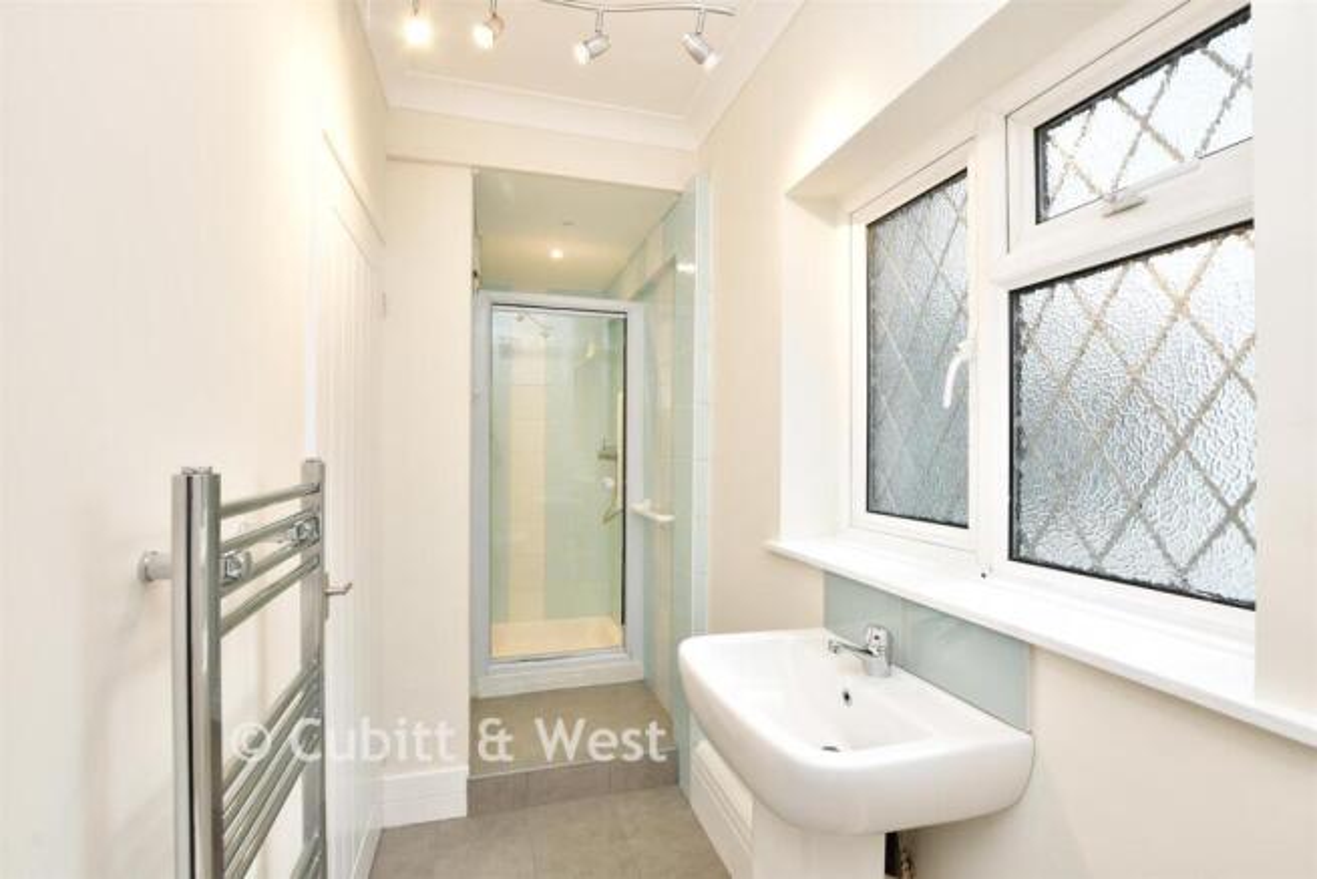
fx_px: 549
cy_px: 440
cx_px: 658
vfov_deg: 77.4
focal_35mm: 15
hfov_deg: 100.4
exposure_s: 1/10
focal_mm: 10
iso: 250
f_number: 7.1
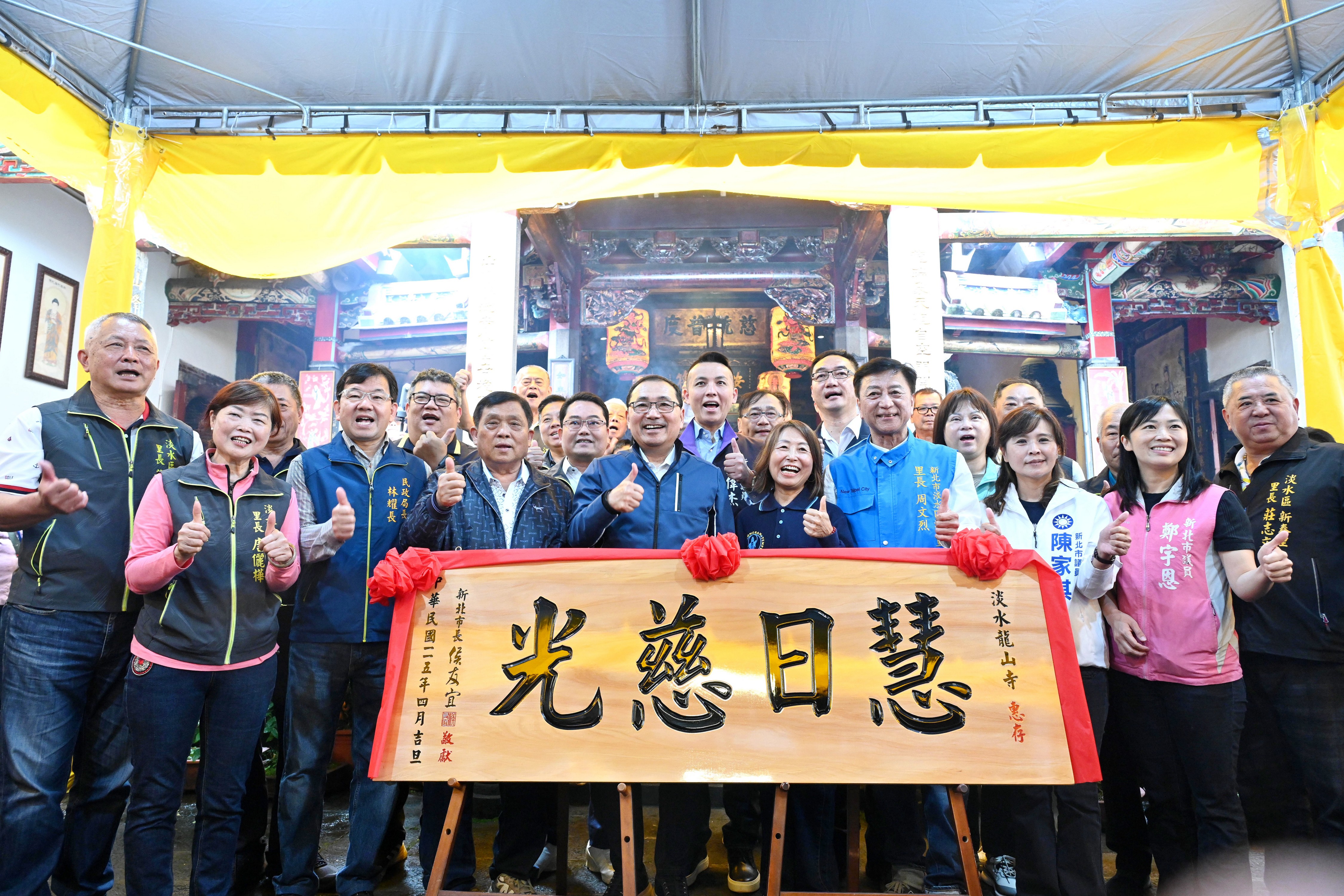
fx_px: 896
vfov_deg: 53.1
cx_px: 672
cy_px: 448
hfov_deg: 73.7
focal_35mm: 24
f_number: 4.5
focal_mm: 24
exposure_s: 1/100
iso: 2800
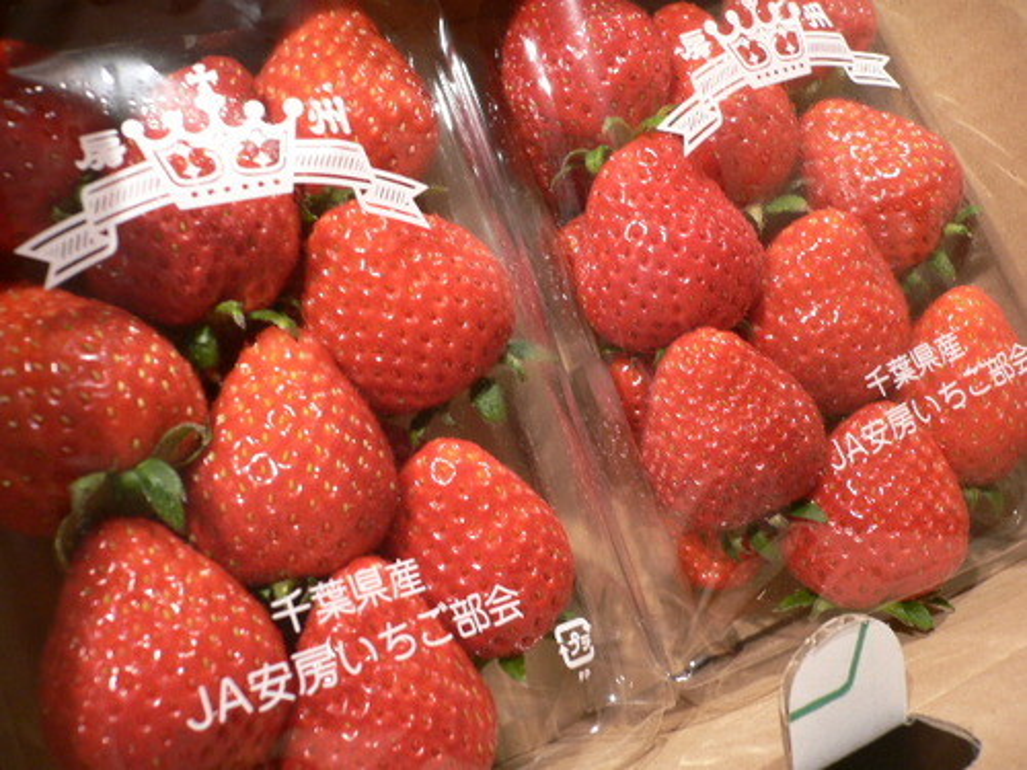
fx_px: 1038
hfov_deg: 52.6
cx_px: 514
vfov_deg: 40.7
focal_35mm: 35
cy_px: 385
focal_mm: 5.8
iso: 100
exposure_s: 1/15
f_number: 2.8
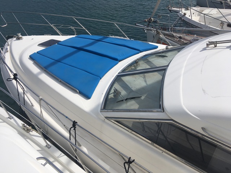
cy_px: 86
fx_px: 194
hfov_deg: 61.7
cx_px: 116
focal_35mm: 29
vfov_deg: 48.2
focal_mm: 4.15
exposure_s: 1/4525
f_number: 2.2
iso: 25
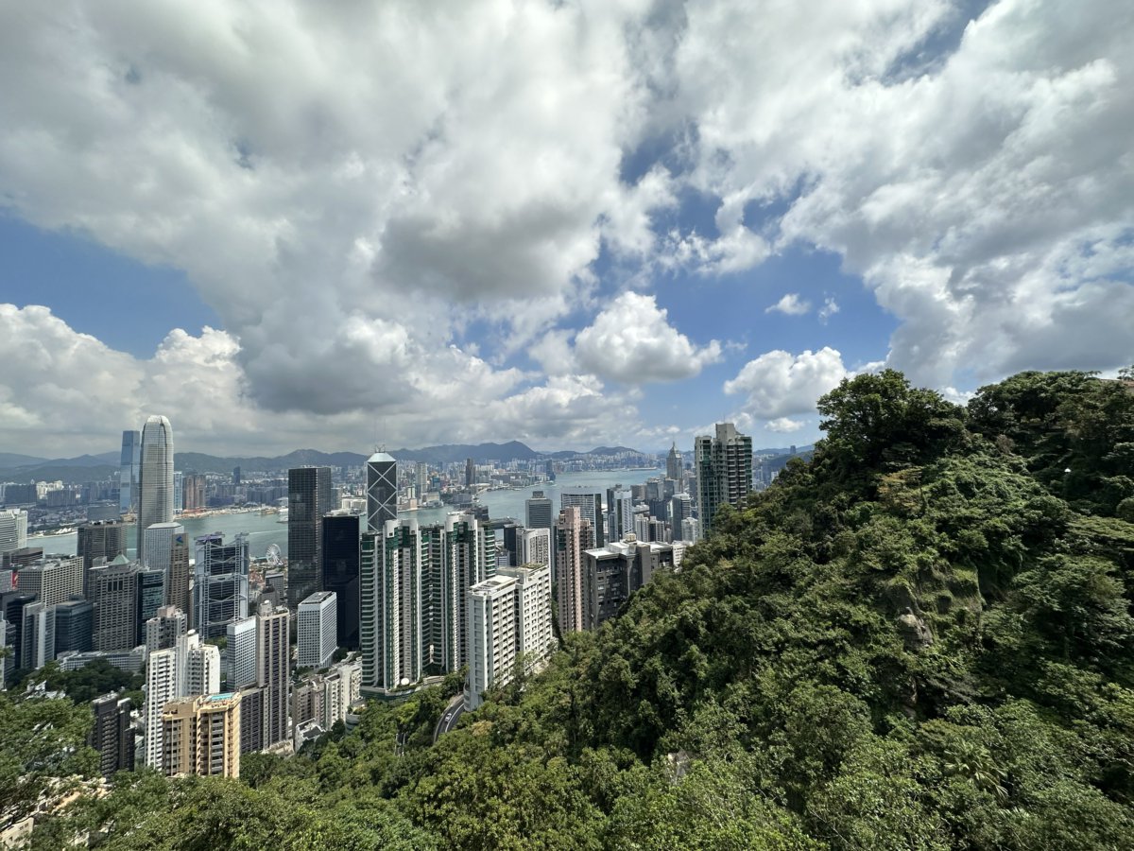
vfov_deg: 85.7
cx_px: 567
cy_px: 426
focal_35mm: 14
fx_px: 459
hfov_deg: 102.1
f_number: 2.2
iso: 50
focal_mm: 2.22
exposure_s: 1/4000
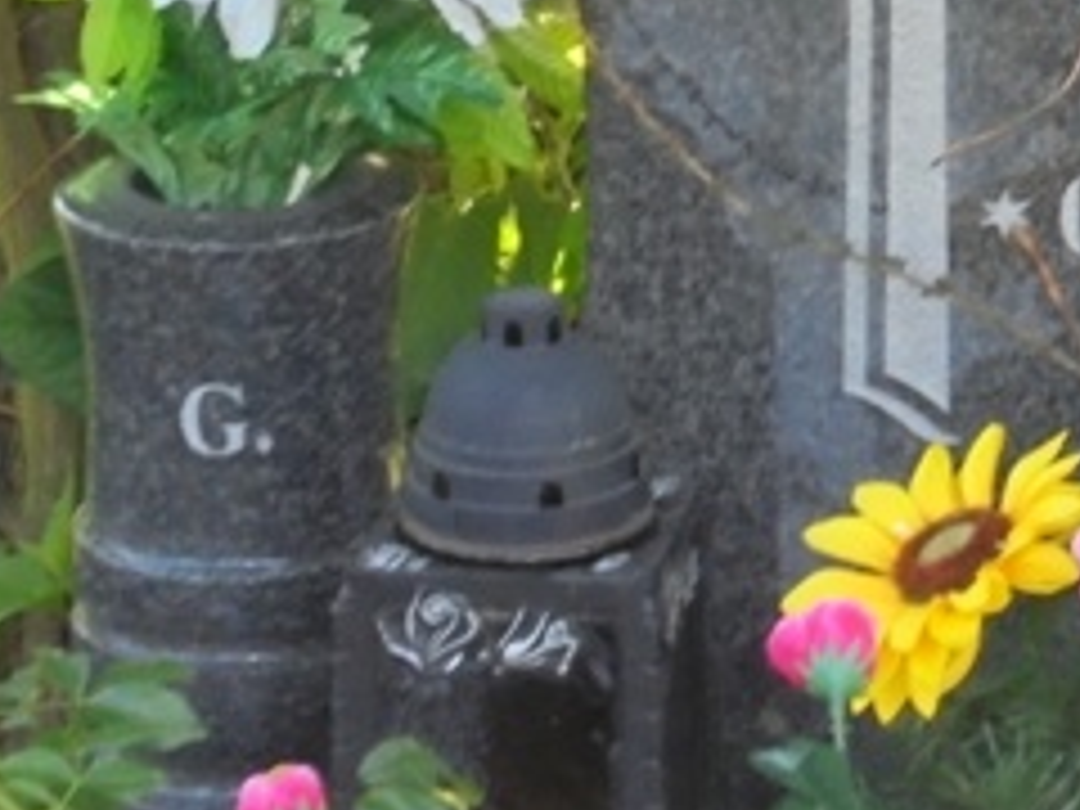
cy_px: -148
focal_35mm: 221
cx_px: 1246
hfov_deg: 8.9
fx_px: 6895
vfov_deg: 6.7
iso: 400
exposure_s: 1/60
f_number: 6.7
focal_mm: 14.9
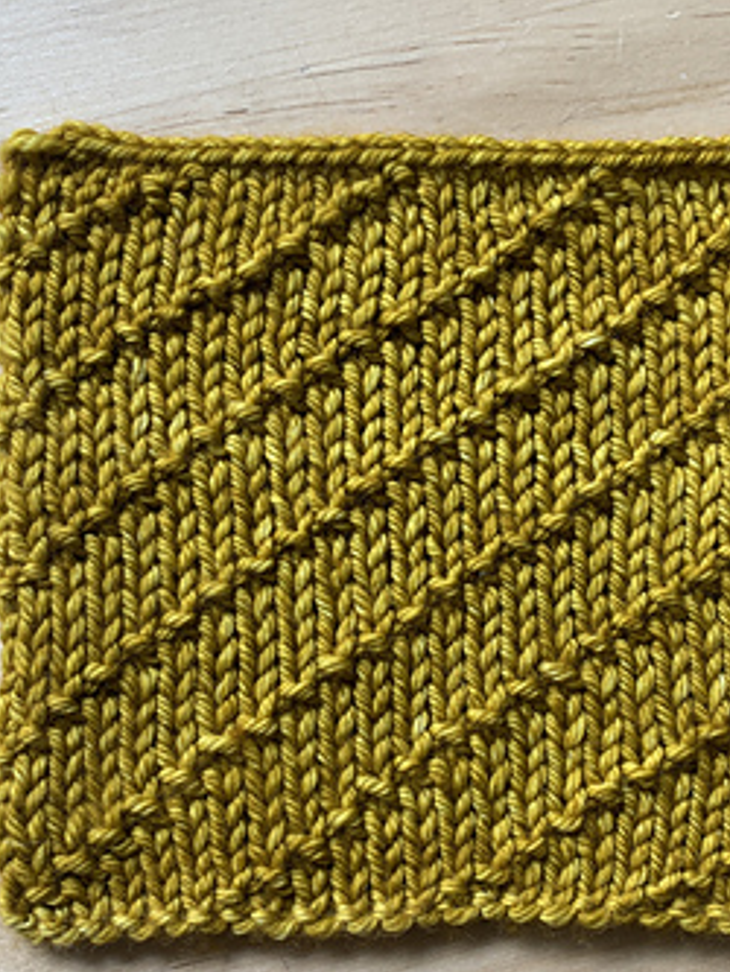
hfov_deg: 36.8
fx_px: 1096
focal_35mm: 39
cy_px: 534
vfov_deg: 47.8
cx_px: 416
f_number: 1.8
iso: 40
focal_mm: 4.25
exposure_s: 1/122
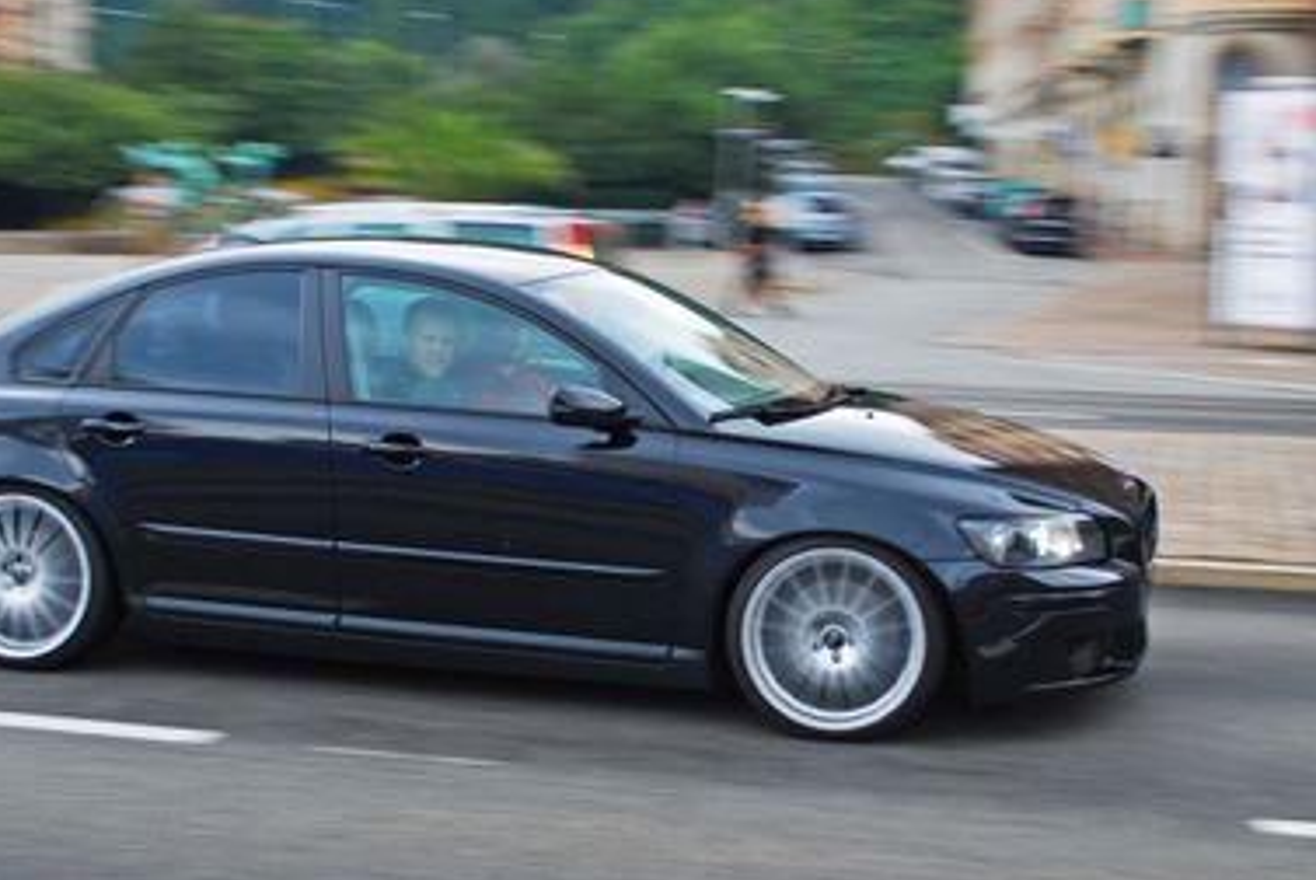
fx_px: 2049
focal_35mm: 56
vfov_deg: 24.2
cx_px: 649
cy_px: 496
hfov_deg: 35.6
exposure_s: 1/60
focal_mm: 22
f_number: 4
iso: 200
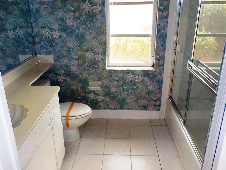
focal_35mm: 30
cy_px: 85
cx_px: 113
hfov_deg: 60.0
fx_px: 196
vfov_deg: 46.8
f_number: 3.3
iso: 180
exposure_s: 1/30
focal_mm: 4.1
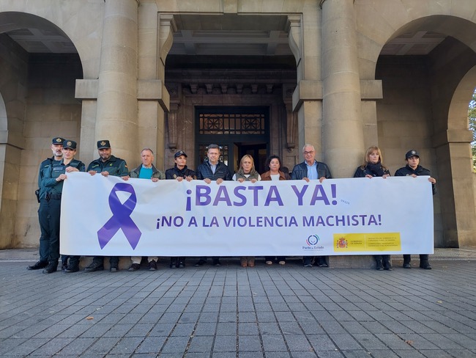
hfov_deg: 71.6
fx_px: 330
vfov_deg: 56.8
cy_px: 179
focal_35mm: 24
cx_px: 238
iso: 40
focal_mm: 5.23
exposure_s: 1/164
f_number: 1.8
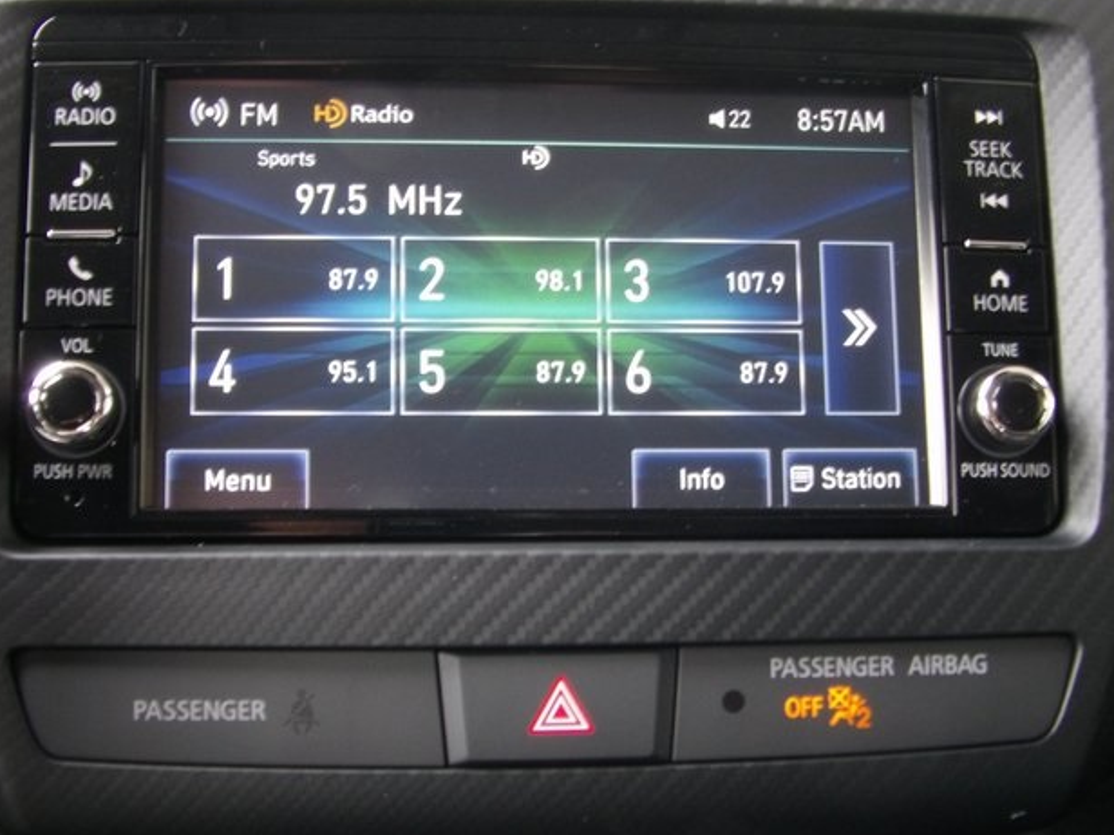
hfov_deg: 36.2
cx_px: 537
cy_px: 418
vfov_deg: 27.5
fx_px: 1706
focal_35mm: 53
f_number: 5.3
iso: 498
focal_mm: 9.2
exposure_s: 1/15
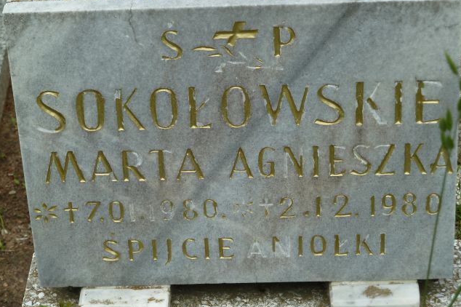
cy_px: 141
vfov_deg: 11.0
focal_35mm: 125
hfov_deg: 16.4
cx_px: 230
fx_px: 1600
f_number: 4.4
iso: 80
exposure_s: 1/60
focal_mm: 19.5
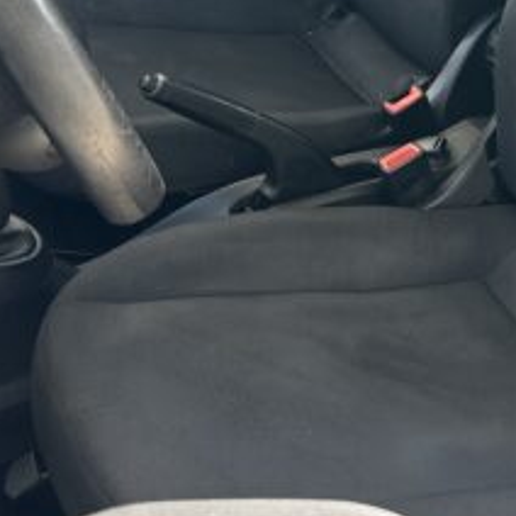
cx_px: 565
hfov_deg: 20.6
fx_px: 1349
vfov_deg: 20.8
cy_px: -17
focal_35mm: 80
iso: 80
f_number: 1.78
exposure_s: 1/239
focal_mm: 6.86
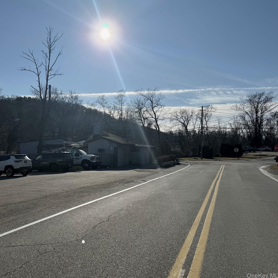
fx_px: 263
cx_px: 95
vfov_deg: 55.6
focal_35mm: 29
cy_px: 138
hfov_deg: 54.6
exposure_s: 1/14286
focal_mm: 6.76
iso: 80
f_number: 1.78
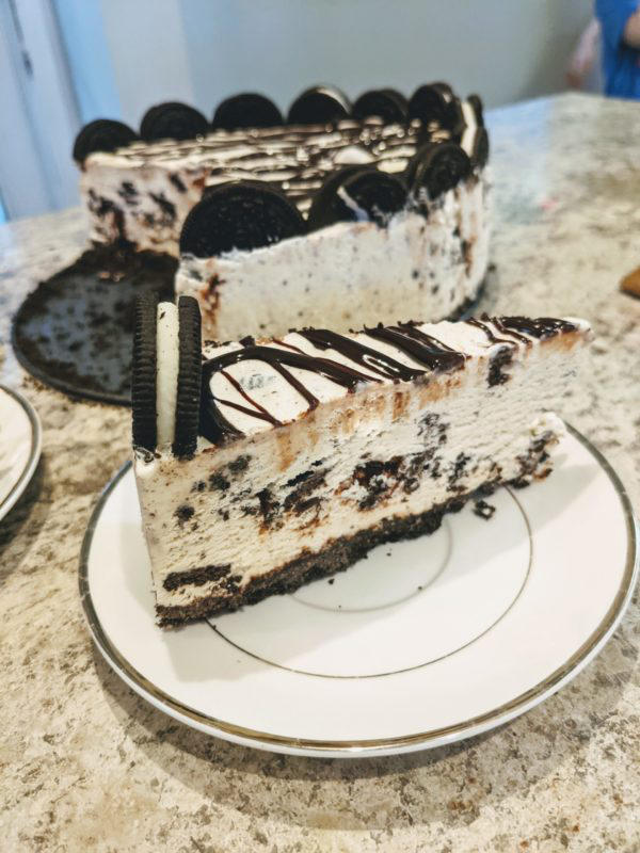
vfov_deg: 65.3
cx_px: 320
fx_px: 666
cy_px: 426
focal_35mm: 27
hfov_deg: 51.4
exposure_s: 1/60
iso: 551
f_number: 1.7
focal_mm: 4.4
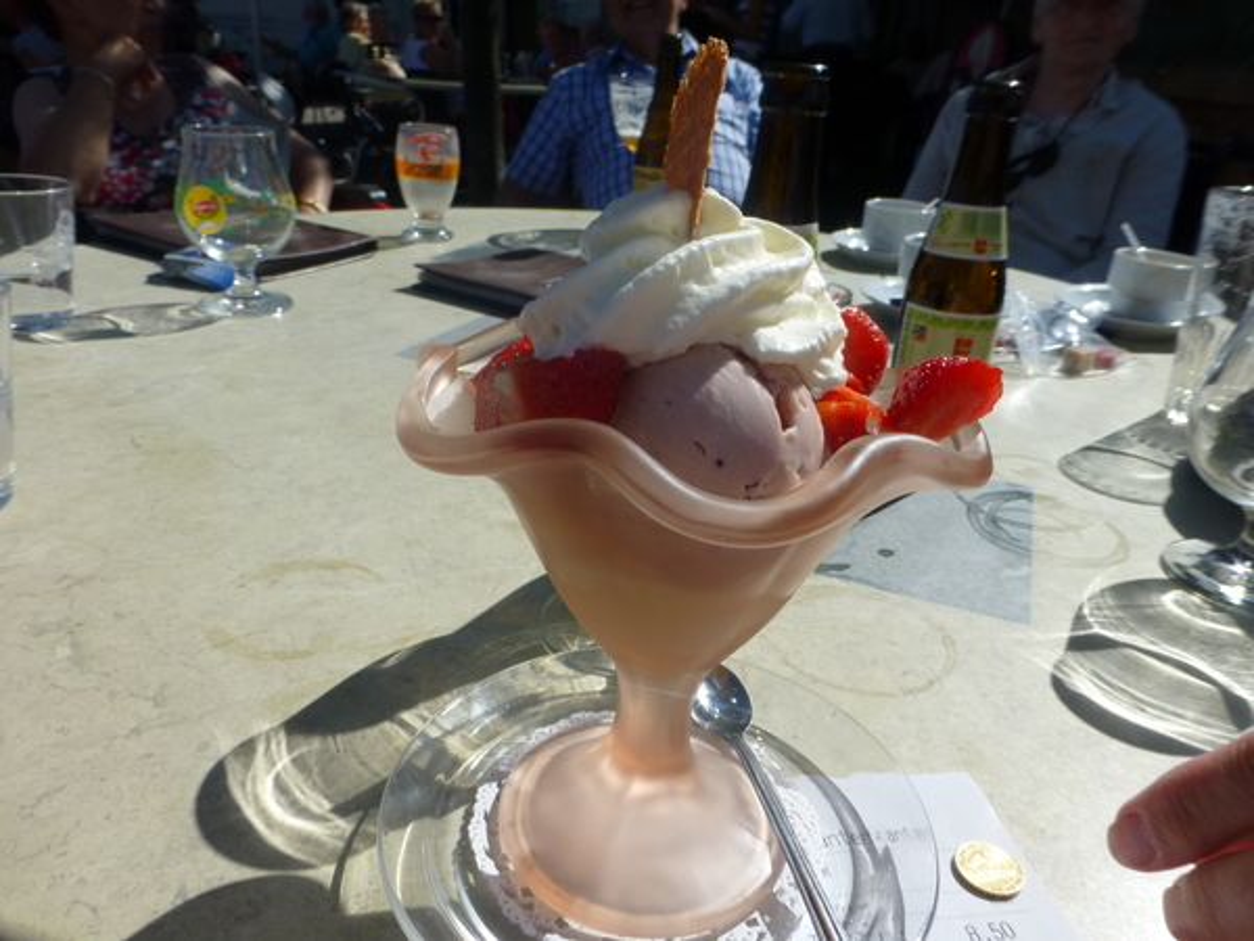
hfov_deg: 71.6
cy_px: 470
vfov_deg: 56.8
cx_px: 627
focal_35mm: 24
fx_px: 869
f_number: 4
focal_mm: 4.3
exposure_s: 1/2000
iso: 100
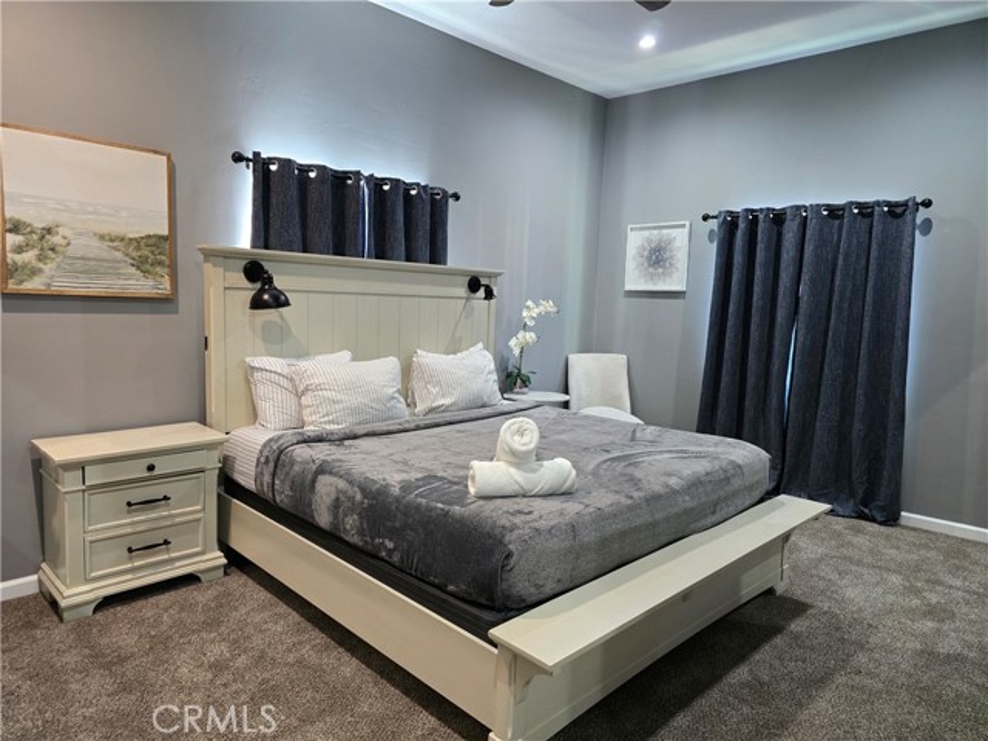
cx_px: 494
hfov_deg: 73.9
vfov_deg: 58.9
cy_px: 370
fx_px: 656
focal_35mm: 23
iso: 1000
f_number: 1.7
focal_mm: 6.3
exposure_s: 1/120
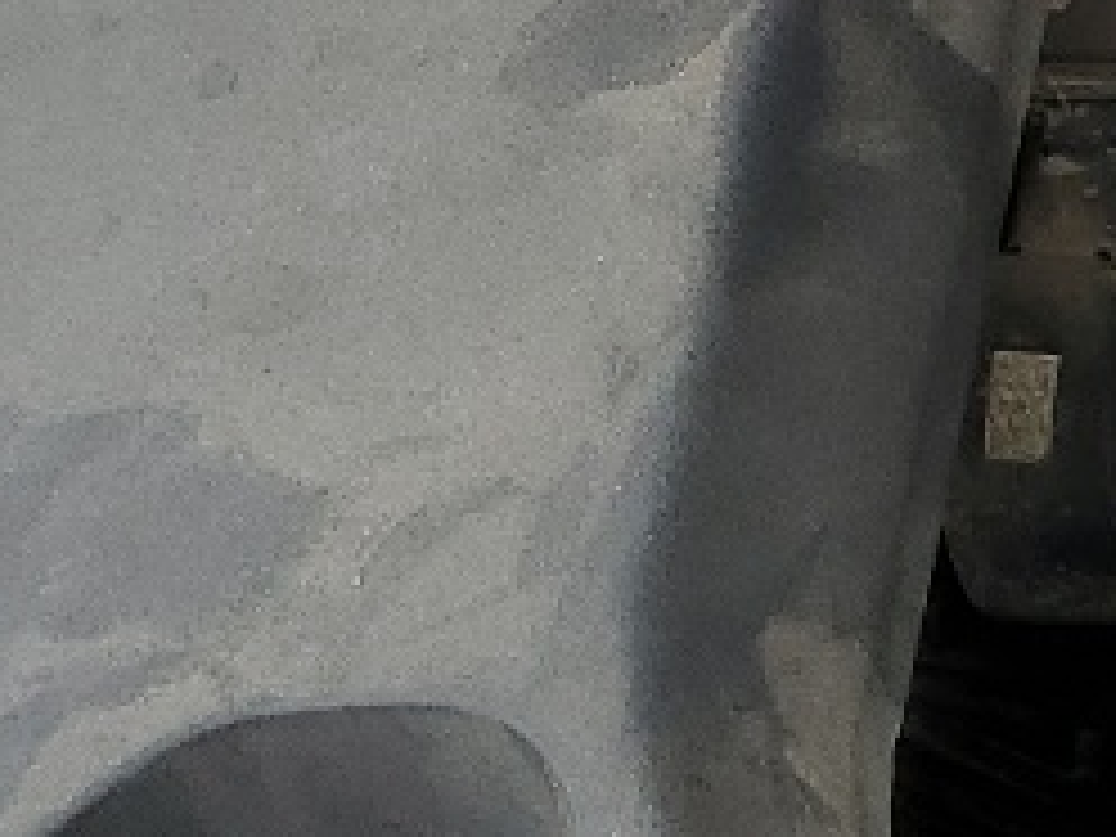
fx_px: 5416
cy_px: 1472
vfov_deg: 8.5
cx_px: 2979
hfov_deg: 9.8
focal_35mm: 168
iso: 50
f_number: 1.5
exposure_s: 1/286
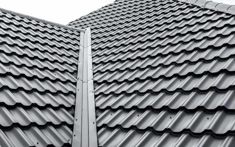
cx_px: 104
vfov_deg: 26.3
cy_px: 87
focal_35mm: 49
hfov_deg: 41.0
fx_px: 314
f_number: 7.1
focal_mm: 40
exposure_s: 1/125
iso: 200
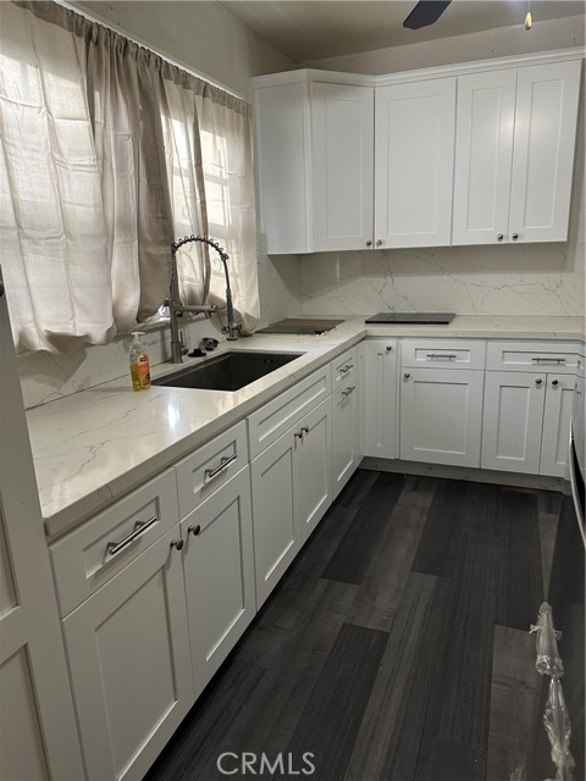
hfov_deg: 56.8
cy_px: 390
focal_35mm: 24
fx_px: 542
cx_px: 293
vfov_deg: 71.6
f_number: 1.78
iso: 250
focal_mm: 6.86
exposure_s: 1/60
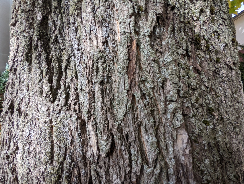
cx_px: 122
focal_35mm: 16
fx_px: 113
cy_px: 92
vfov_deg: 78.2
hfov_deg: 94.4
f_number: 2.2
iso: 40
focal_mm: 2.35
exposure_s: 1/257
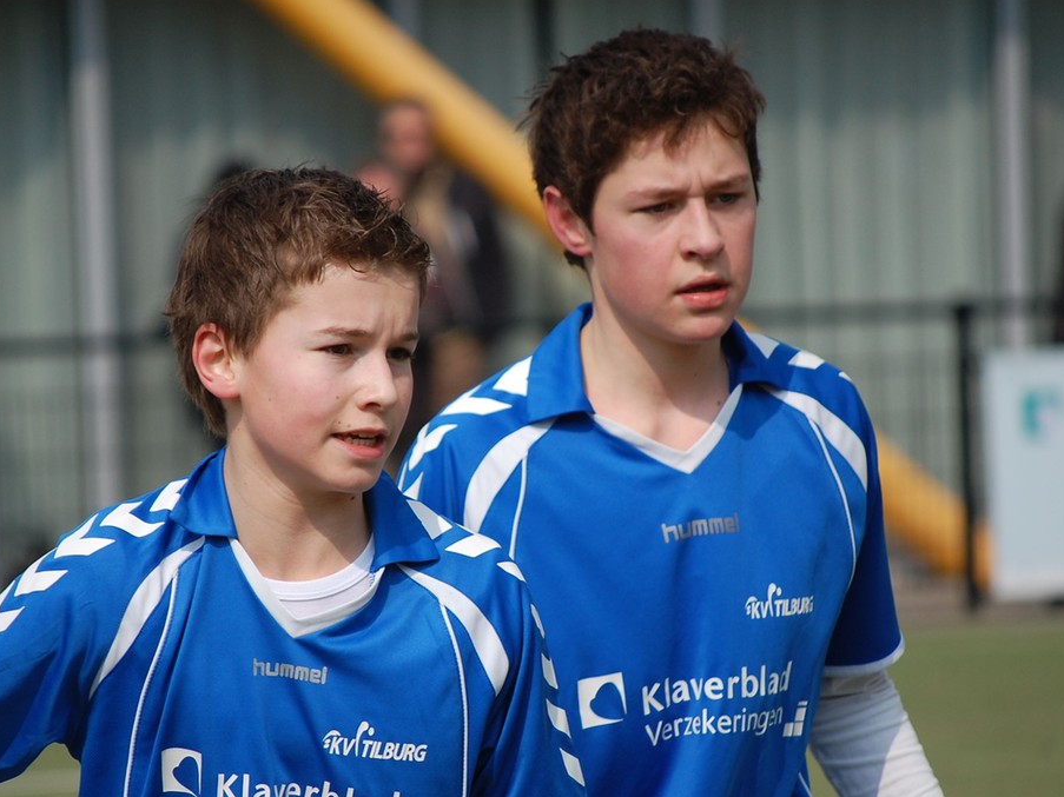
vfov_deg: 5.1
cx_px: 523
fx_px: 9036
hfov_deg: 6.7
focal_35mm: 294
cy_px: 398
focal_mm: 180
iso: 220
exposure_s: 1/1000
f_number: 5.6
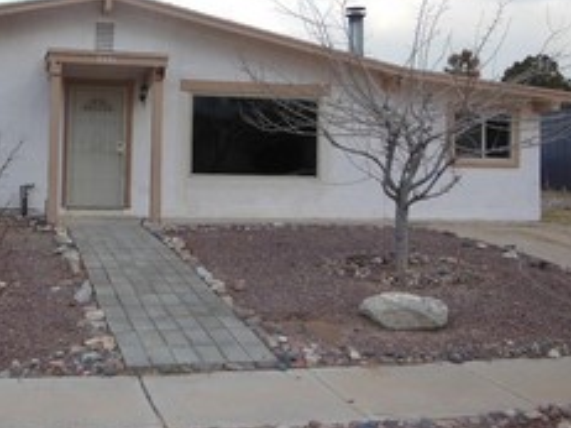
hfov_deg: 36.7
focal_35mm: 51
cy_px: 126
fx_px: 841
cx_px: 148
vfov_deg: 28.3
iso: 125
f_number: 3.9
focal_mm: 6
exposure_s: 1/200
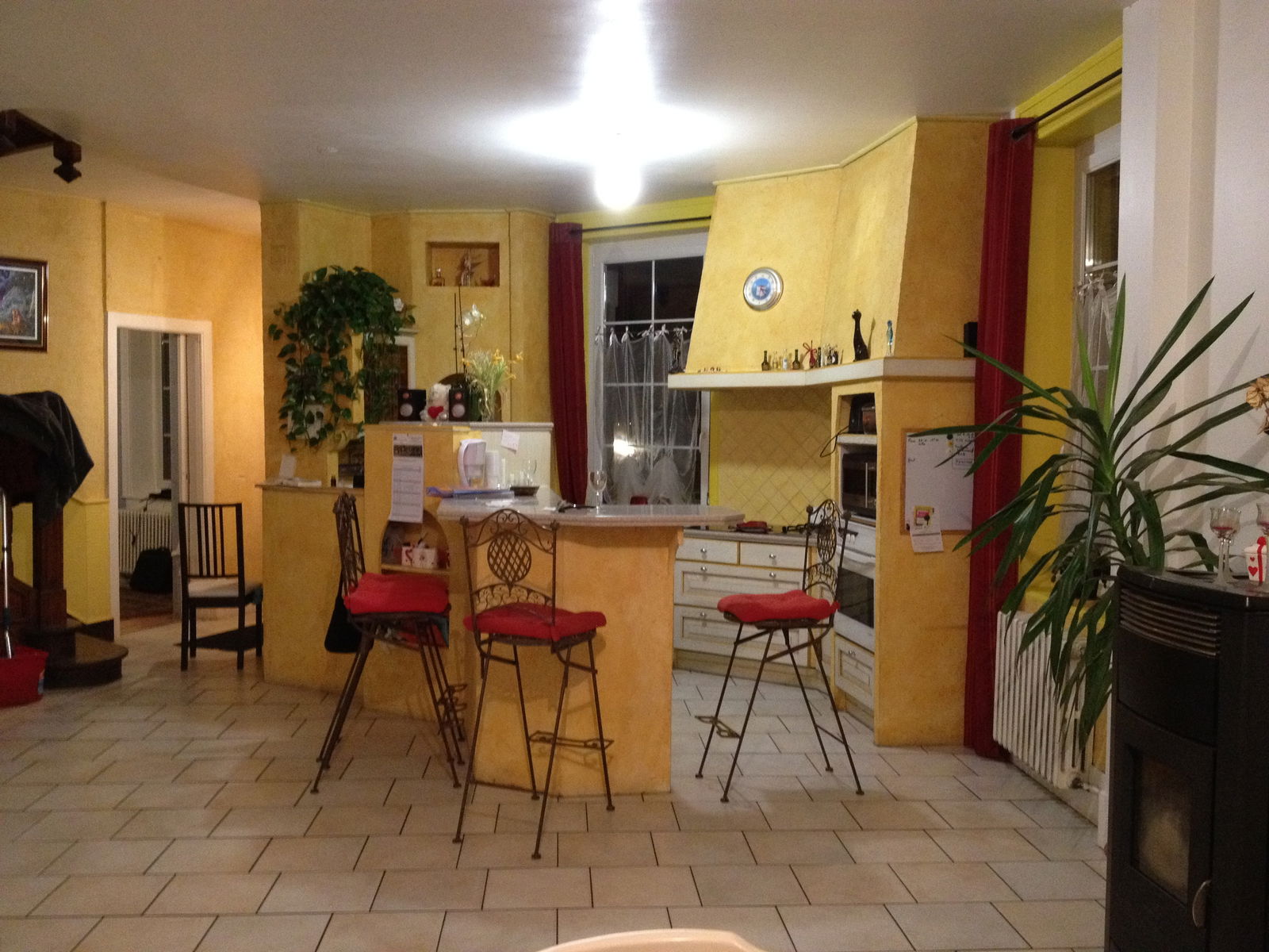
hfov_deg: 52.6
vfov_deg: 40.7
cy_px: 476
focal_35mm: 35
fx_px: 1283
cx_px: 634
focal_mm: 4.28
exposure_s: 1/17
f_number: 2.4
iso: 400
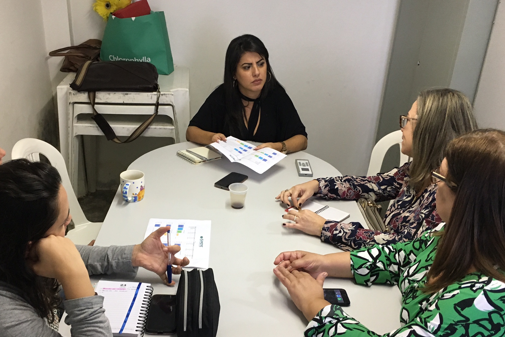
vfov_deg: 35.7
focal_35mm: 37
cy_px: 214
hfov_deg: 51.7
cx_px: 221
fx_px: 519
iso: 125
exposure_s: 1/30
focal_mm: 4.15
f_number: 2.2
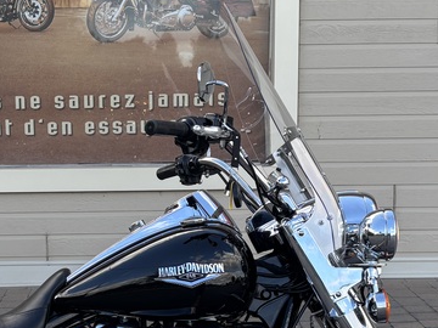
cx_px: 133
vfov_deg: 19.8
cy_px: 241
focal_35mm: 74
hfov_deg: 26.1
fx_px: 936
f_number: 1.6
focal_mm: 5.96
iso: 50
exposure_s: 1/411
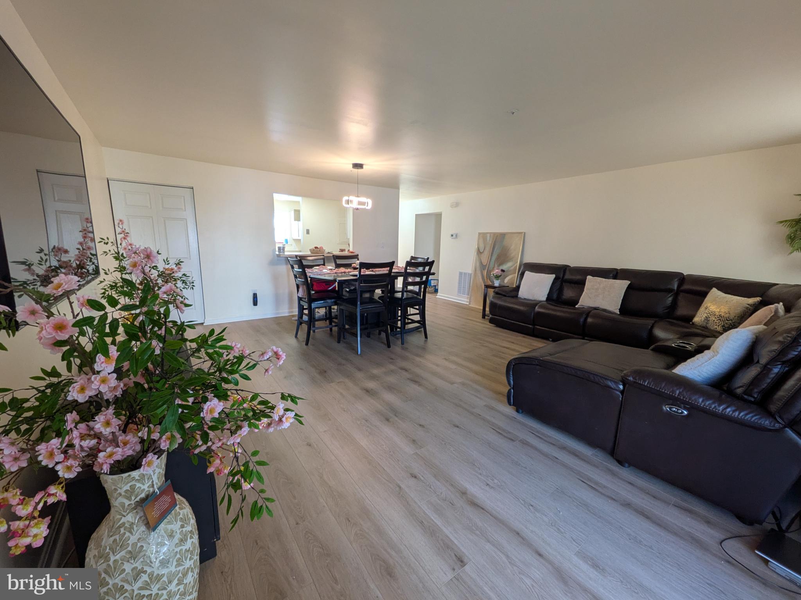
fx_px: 324
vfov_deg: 85.7
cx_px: 400
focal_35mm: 14
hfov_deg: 102.1
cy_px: 300
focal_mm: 1.85
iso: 95
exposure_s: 1/24
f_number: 2.2
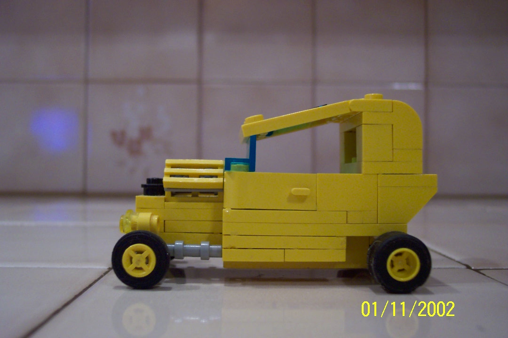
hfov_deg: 50.7
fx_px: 536
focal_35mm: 38
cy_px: 169
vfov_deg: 35.1
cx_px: 254
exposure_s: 1/30
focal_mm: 8
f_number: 2.8
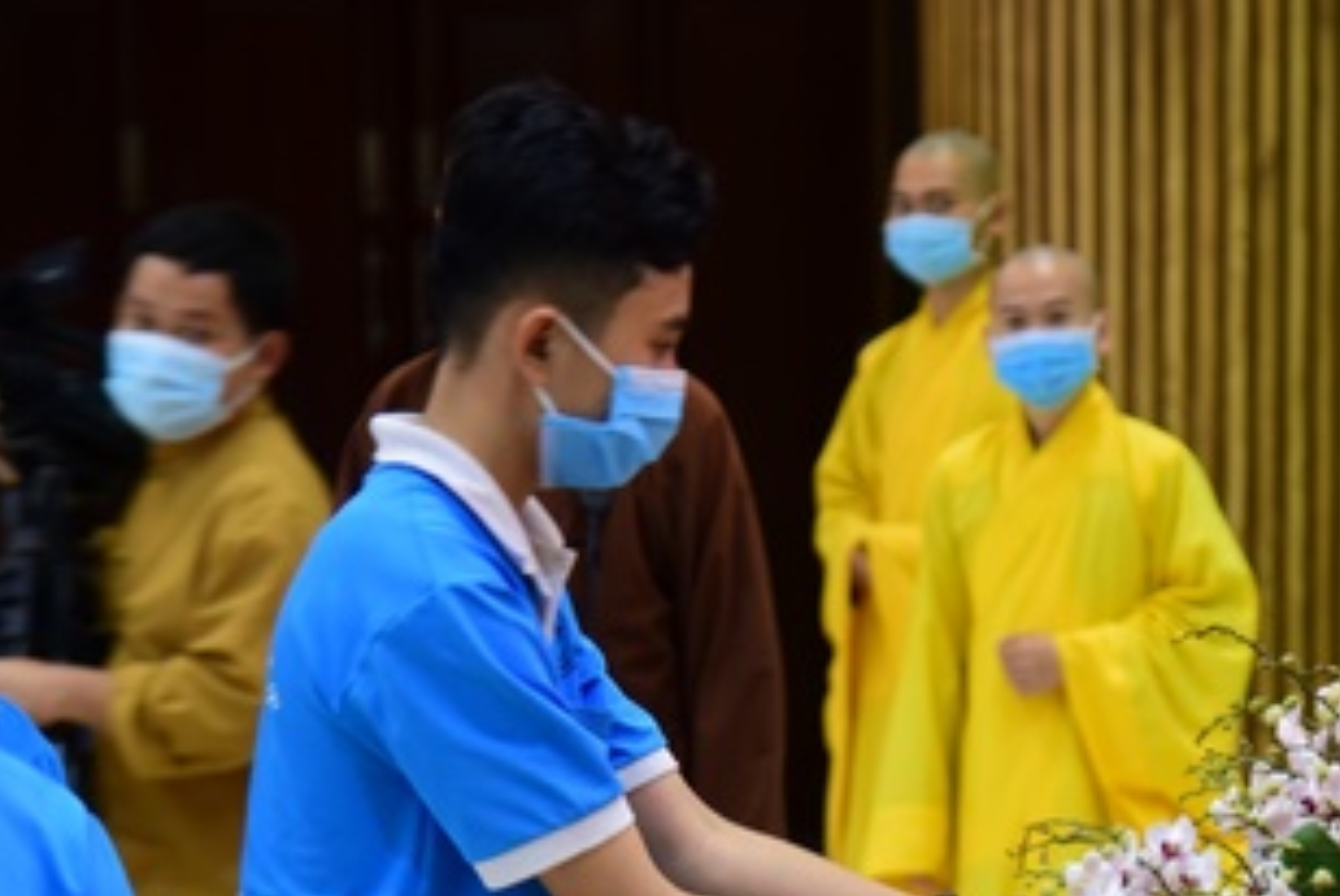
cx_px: 1096
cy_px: 926
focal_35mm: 194
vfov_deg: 7.1
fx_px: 7228
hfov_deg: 10.6
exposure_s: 1/50
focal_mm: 92
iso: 800
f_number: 4
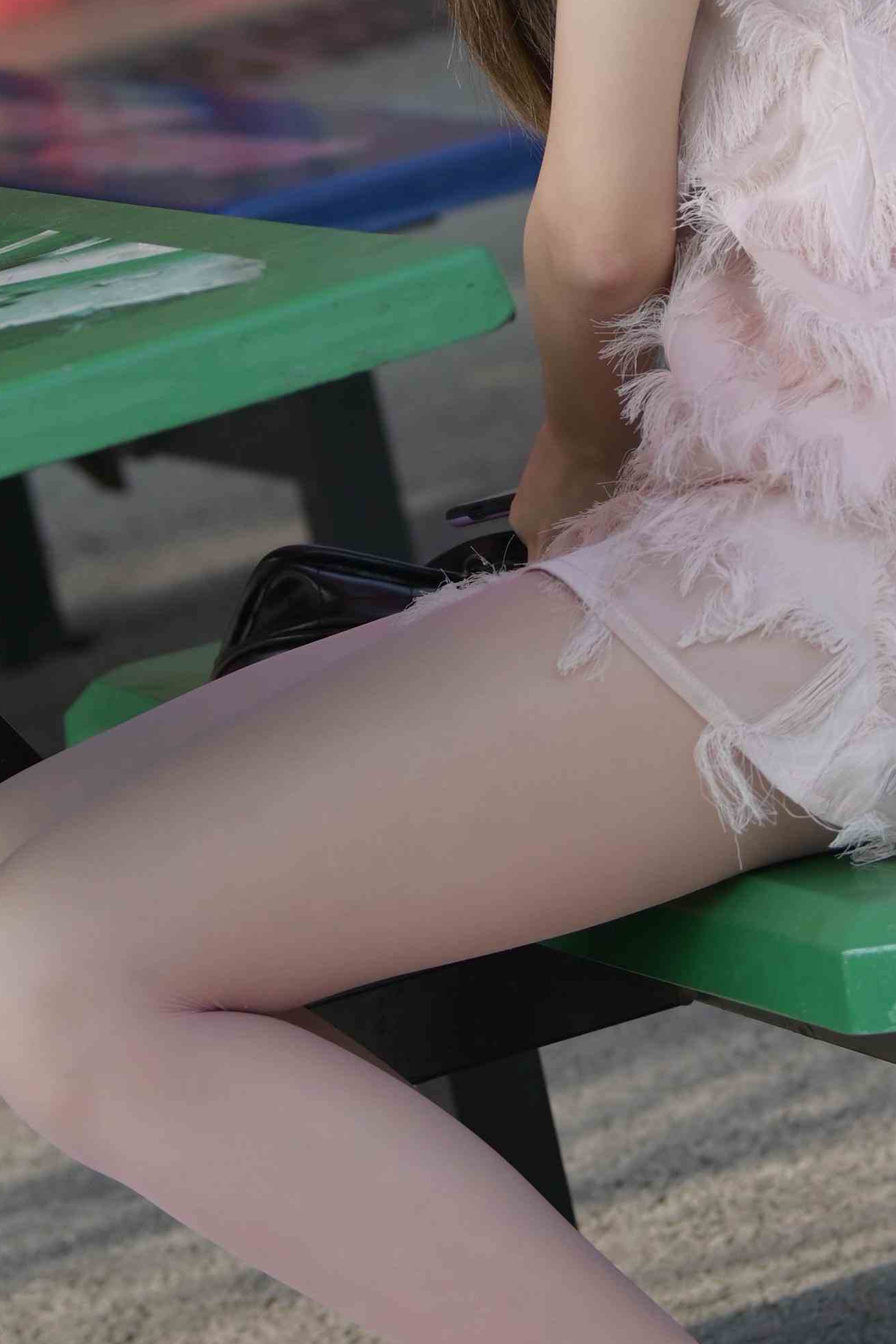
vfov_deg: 6.2
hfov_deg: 4.1
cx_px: 464
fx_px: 12468
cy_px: -3
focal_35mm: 334
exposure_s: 1/1250
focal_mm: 80
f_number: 2.8
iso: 100
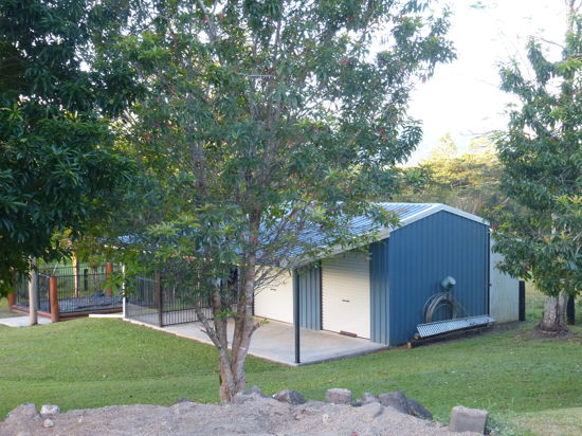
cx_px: 291
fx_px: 823
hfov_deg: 38.9
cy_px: 218
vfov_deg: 29.7
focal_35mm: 49
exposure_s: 1/60
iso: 400
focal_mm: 8.7
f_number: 4.1
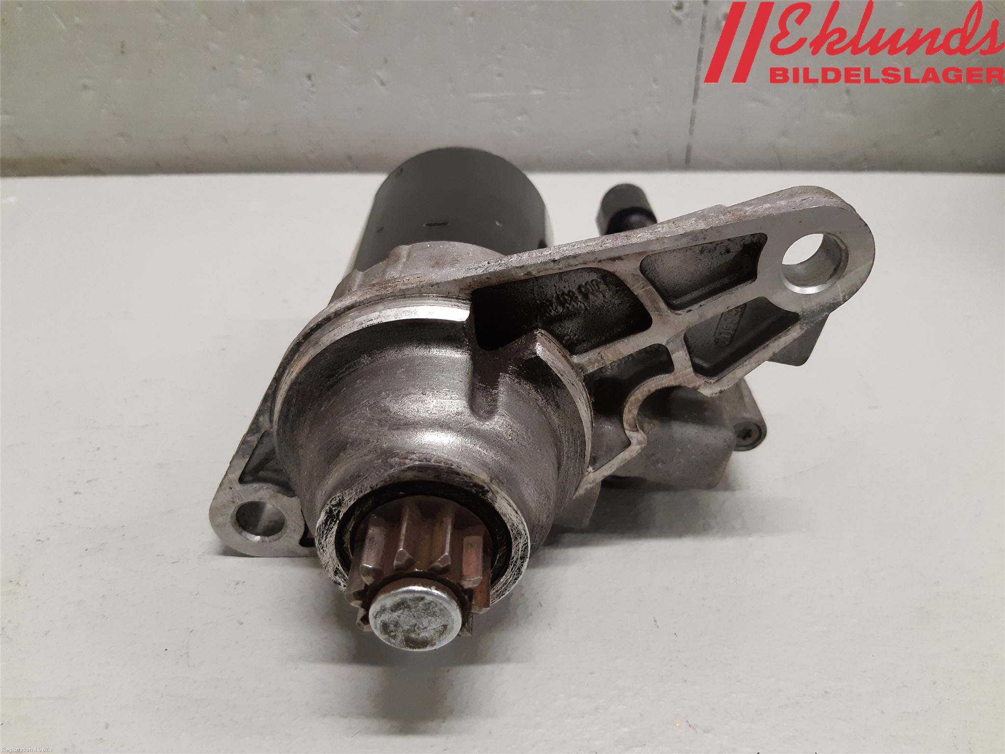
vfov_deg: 53.1
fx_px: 755
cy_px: 377
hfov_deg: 67.3
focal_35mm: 26
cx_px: 502
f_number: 1.7
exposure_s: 1/50
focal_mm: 3.93
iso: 200
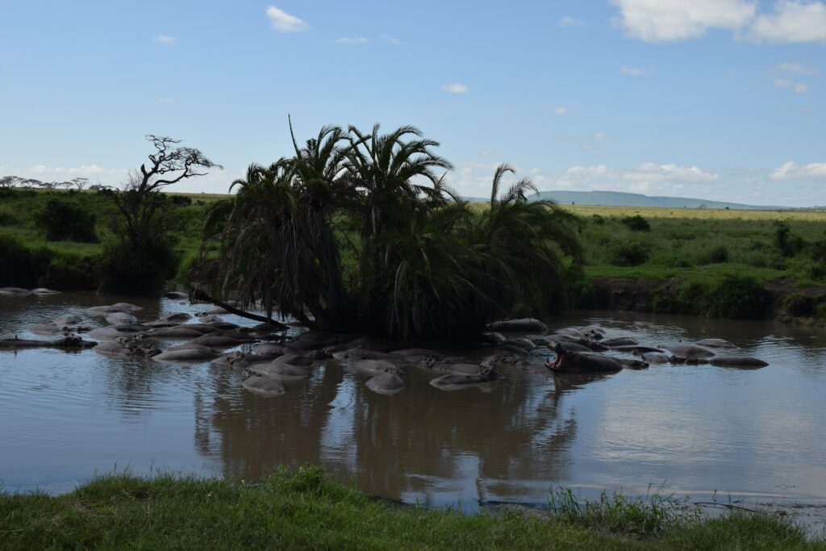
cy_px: 276
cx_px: 413
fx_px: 1205
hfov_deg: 37.8
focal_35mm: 52
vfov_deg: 25.8
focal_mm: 35
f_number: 9
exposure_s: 1/200
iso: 100
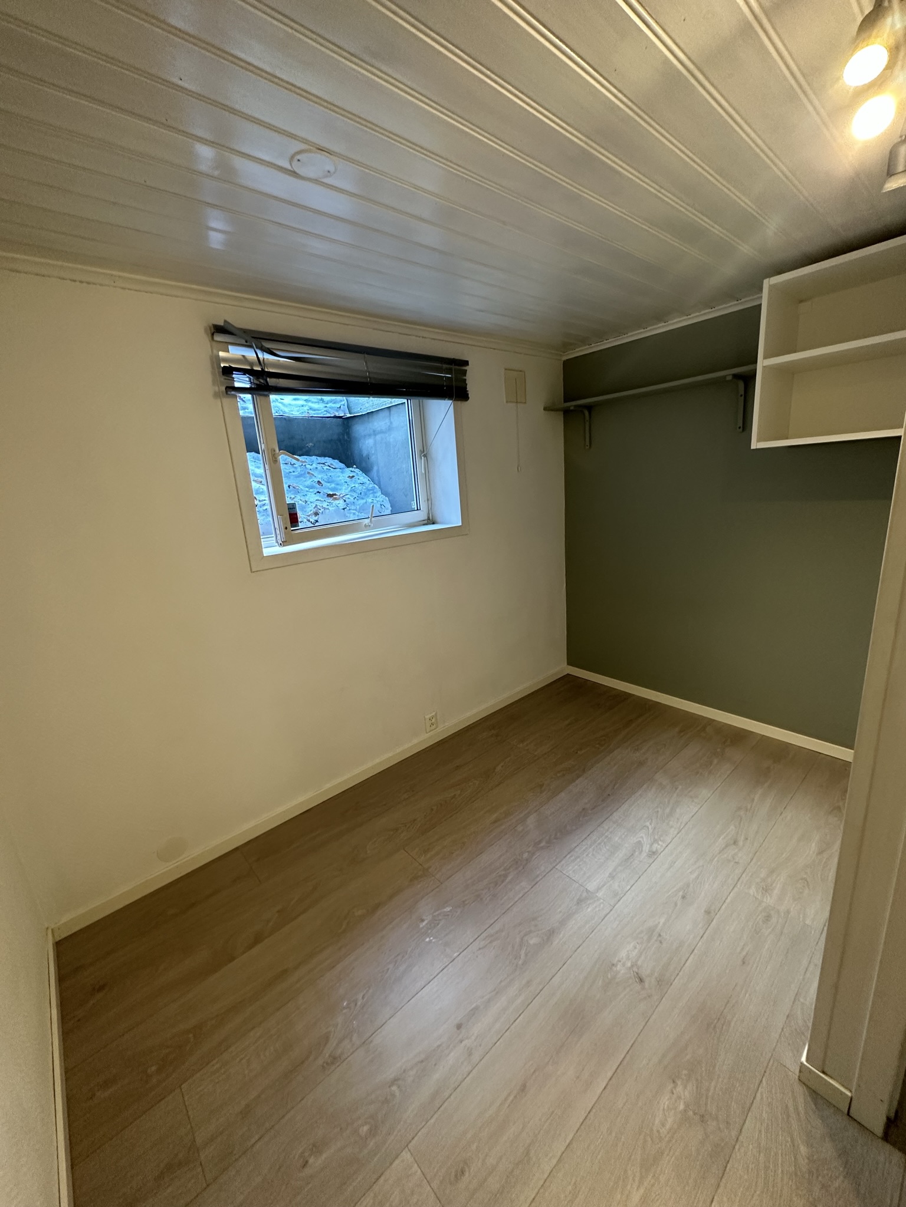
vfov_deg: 102.1
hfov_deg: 85.7
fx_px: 489
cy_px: 604
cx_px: 453
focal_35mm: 14
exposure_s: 1/50
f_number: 2.2
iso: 200
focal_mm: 2.22
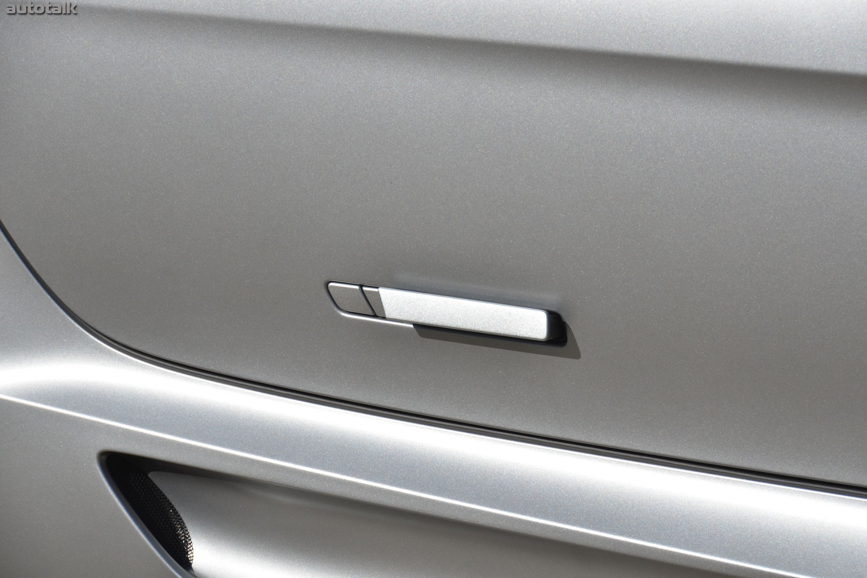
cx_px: 436
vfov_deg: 8.7
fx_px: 3817
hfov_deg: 13.0
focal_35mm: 159
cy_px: 289
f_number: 8
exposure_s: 1/2000
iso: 400
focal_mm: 105
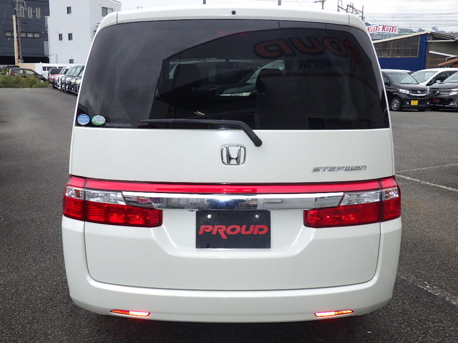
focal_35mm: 35
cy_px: 167
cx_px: 226
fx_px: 463
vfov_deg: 40.7
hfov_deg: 52.6
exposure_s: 1/125
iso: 125
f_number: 3.8
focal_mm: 6.1
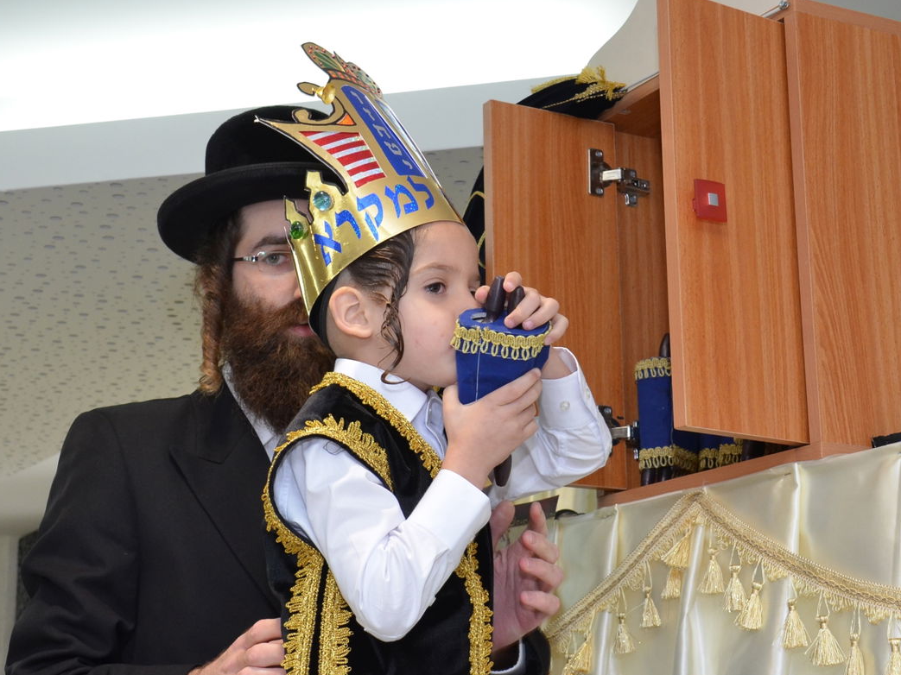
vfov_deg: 21.7
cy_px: 335
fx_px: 1760
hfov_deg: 28.7
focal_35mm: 68
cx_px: 470
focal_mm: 35
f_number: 9
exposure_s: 1/125
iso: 1250
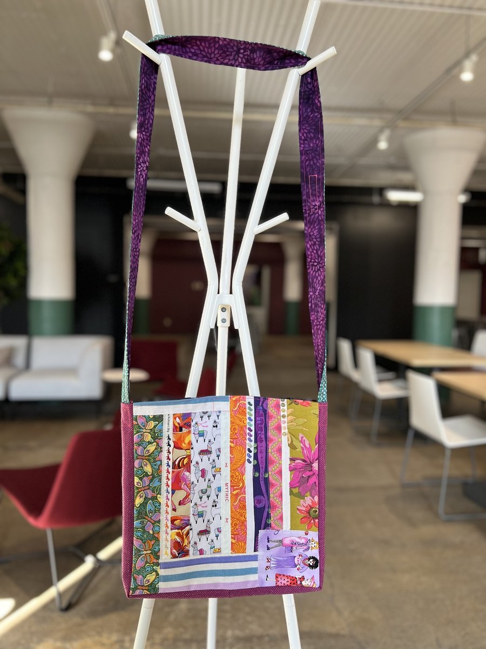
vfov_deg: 67.3
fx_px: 487
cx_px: 243
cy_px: 324
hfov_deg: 53.1
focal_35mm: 26
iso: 64
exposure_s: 1/120
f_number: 1.5
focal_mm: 5.7
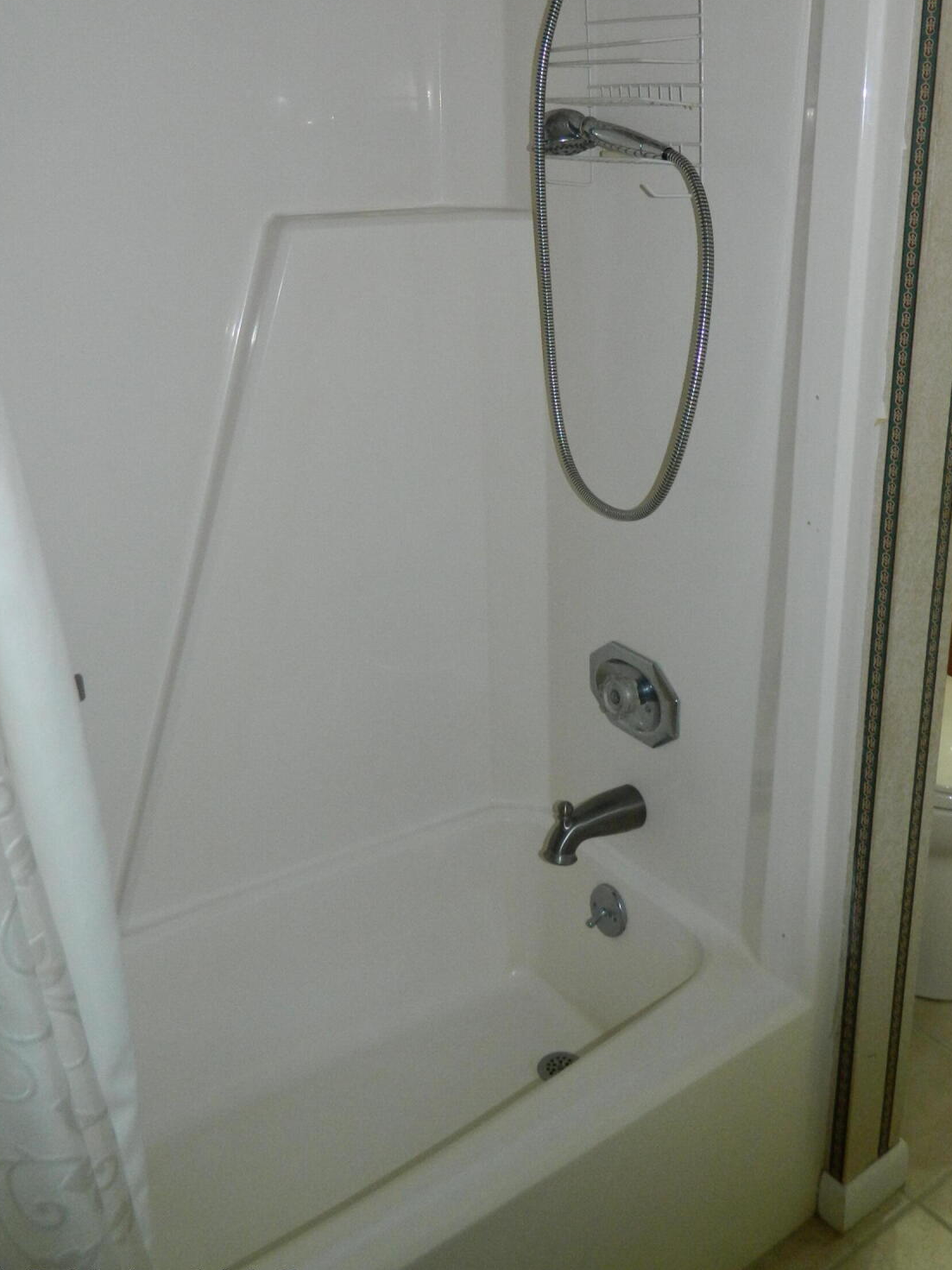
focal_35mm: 34
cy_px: 505
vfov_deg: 53.6
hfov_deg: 41.5
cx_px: 596
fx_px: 1247
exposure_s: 1/30
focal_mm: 4.5
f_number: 3.1
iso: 200
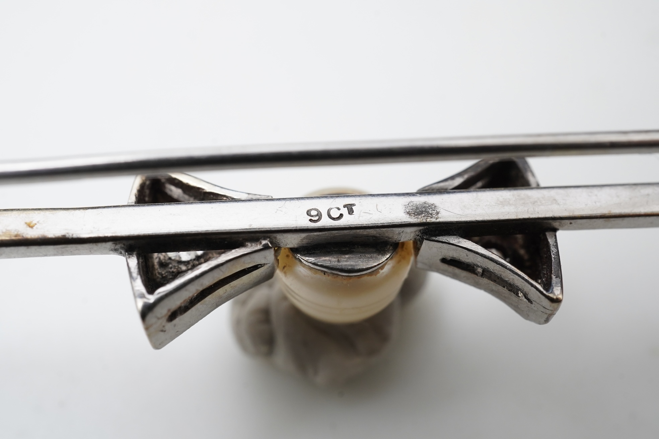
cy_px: 220
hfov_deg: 43.6
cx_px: 330
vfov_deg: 29.9
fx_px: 824
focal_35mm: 45
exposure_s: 1/125
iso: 800
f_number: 20
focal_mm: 30
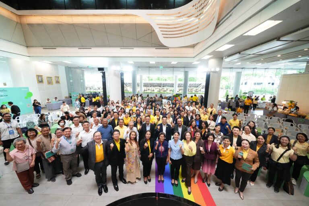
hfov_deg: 112.6
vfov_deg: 90.0
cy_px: 103
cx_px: 154
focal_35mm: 12
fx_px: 103
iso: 5000
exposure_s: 1/80
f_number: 7.1
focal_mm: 12
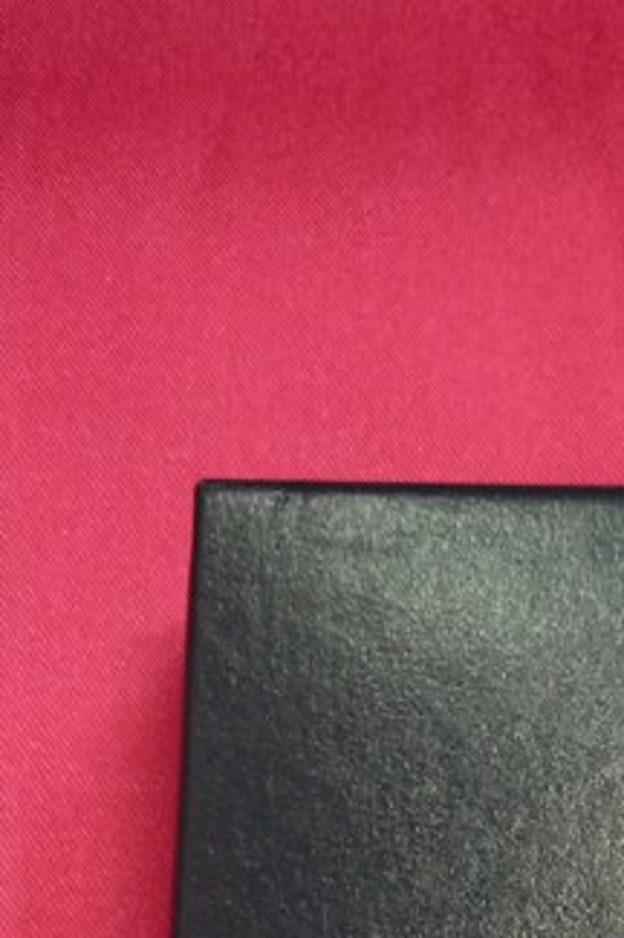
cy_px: 964
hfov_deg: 17.7
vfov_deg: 25.8
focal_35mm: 74
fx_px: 1928
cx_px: 701
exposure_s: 1/8
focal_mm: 5.5
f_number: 2.8
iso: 400
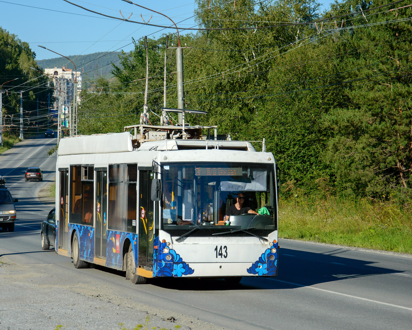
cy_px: 165
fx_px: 1451
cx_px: 175
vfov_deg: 13.0
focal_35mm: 119
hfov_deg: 16.2
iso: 100
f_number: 5.6
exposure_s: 1/640
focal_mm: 70
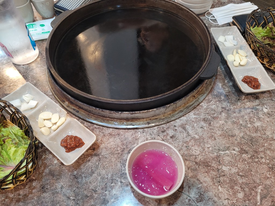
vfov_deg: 53.1
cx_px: 138
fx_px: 207
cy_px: 103
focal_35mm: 26
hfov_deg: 67.3
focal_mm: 5.4
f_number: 1.8
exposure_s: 1/40
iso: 500
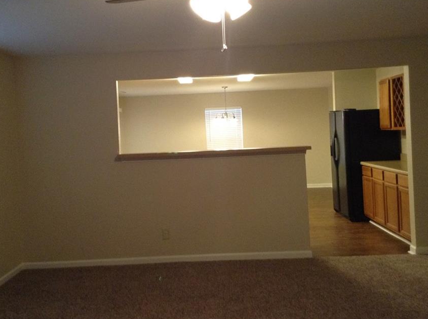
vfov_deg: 35.8
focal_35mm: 40
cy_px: 138
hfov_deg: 46.9
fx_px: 494
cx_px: 199
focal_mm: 3.3
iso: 200
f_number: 2.4
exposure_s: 1/24
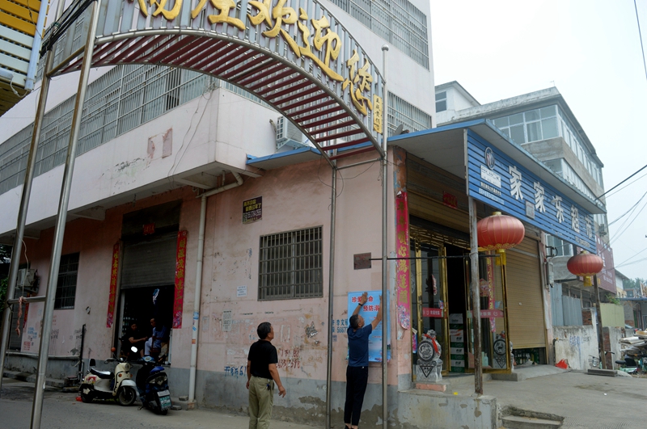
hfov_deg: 67.5
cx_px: 324
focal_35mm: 27
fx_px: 485
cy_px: 214
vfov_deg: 47.8
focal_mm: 18
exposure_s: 1/200
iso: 100
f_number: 7.1
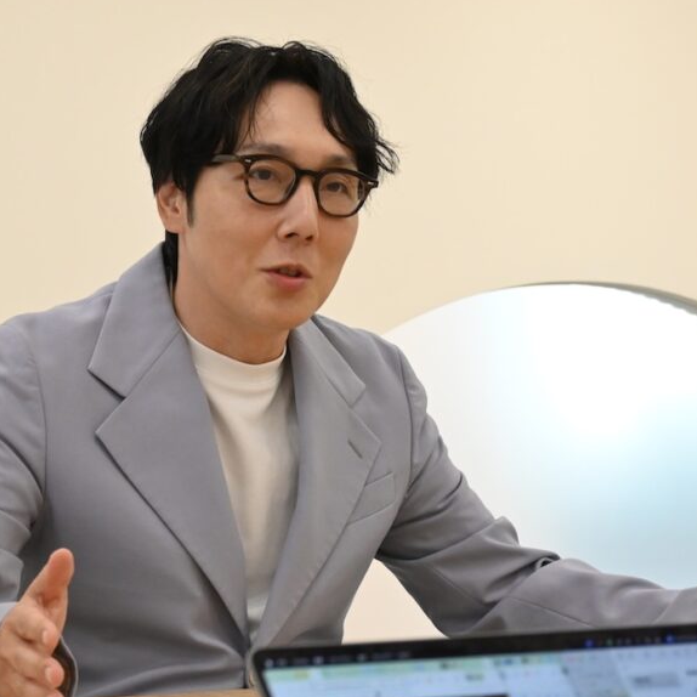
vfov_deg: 19.7
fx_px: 2005
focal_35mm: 88
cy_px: 367
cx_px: 209
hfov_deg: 19.6
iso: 2000
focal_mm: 40
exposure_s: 1/125
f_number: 5.6
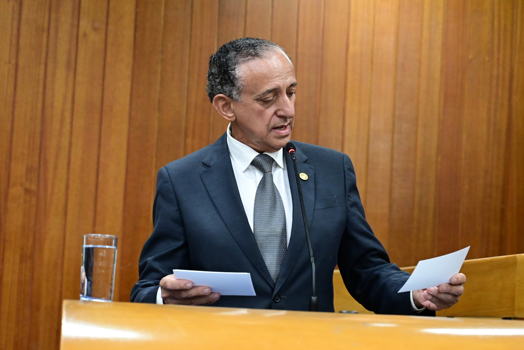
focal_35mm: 105
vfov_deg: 13.1
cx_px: 262
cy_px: 175
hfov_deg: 19.4
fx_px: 1529
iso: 5000
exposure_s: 1/125
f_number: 4.5
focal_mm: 70
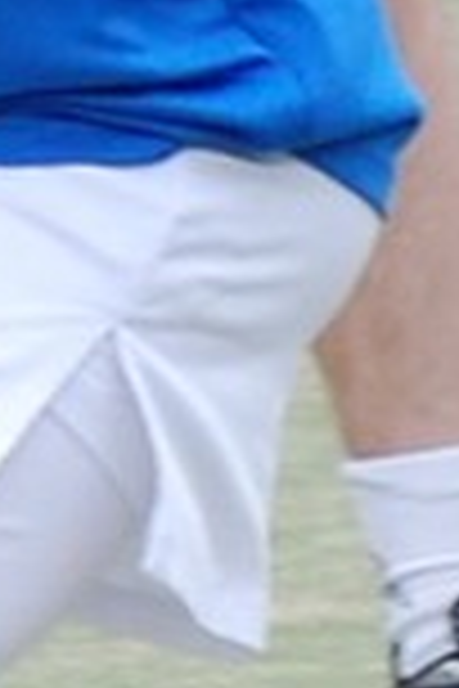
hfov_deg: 1.6
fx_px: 16504
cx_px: -117
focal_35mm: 863
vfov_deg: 2.4
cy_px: -508
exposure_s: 1/500
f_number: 5.6
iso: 400
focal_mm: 86
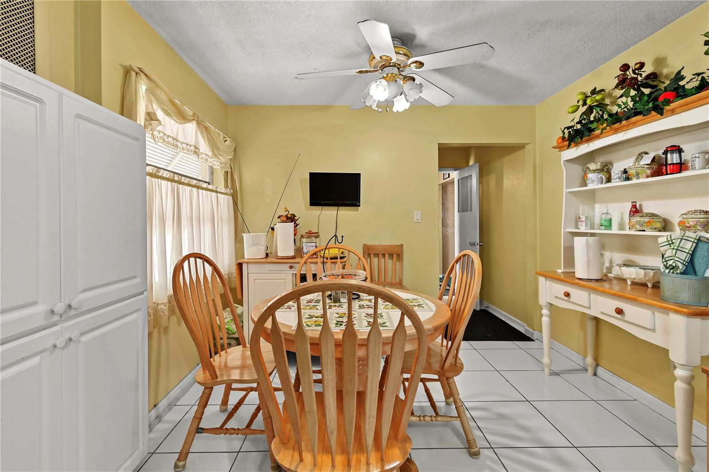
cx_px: 354
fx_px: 295
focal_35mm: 15
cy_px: 236
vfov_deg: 77.3
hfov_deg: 100.4
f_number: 7.1
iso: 100
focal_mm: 10
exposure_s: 1/2
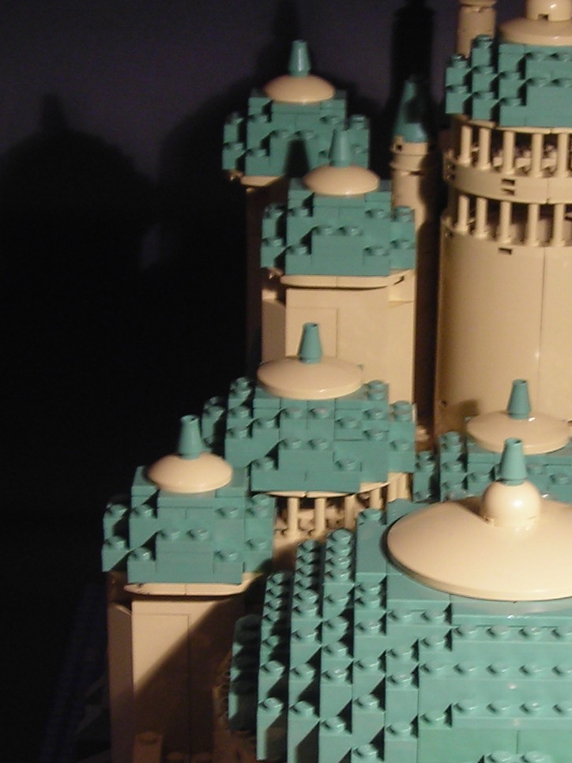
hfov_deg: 14.4
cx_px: 495
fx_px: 2248
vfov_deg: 19.2
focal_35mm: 102
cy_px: 479
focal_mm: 6.3
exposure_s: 1/12.7
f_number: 3.2
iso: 50
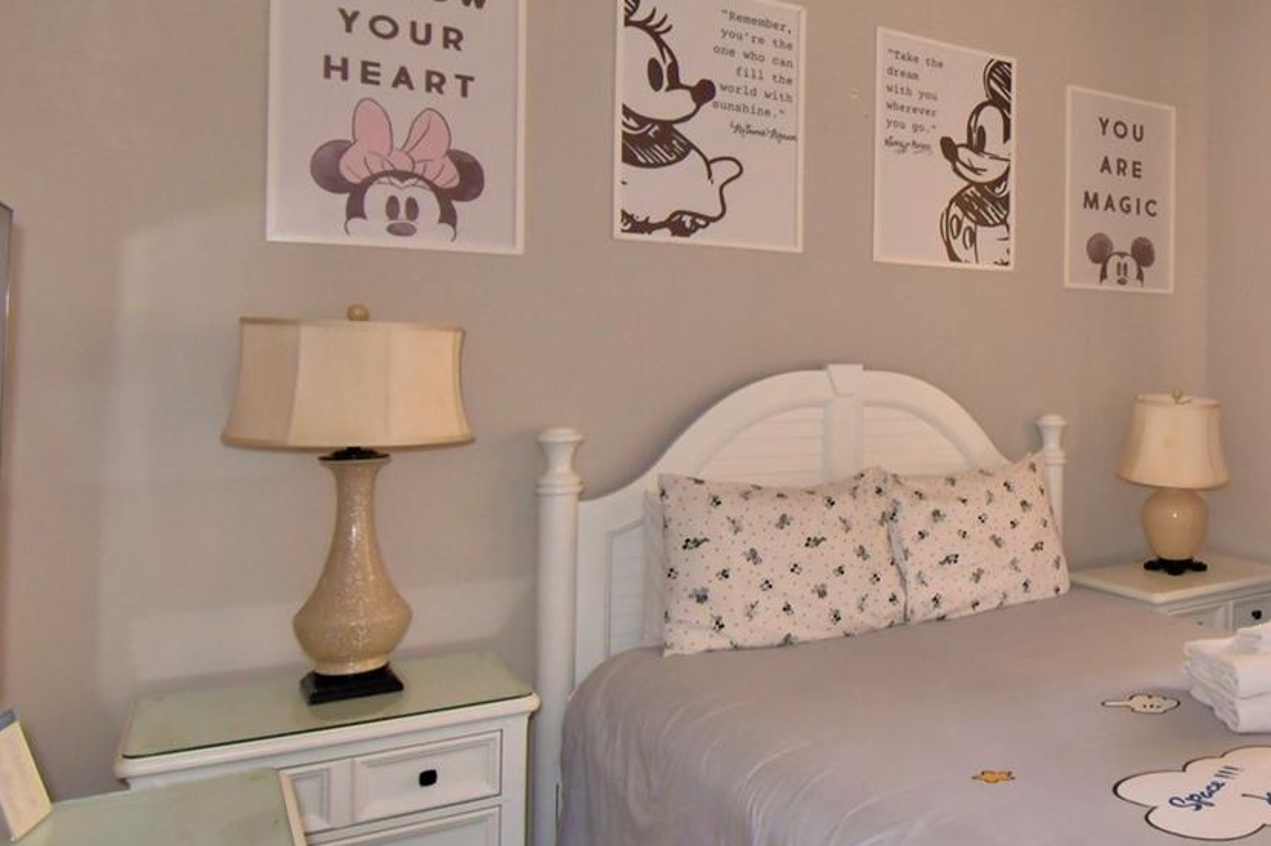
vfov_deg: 44.8
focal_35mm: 29
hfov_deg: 57.1
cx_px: 1082
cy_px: 353
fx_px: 1023
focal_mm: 10
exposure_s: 1/30
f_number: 4.5
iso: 250
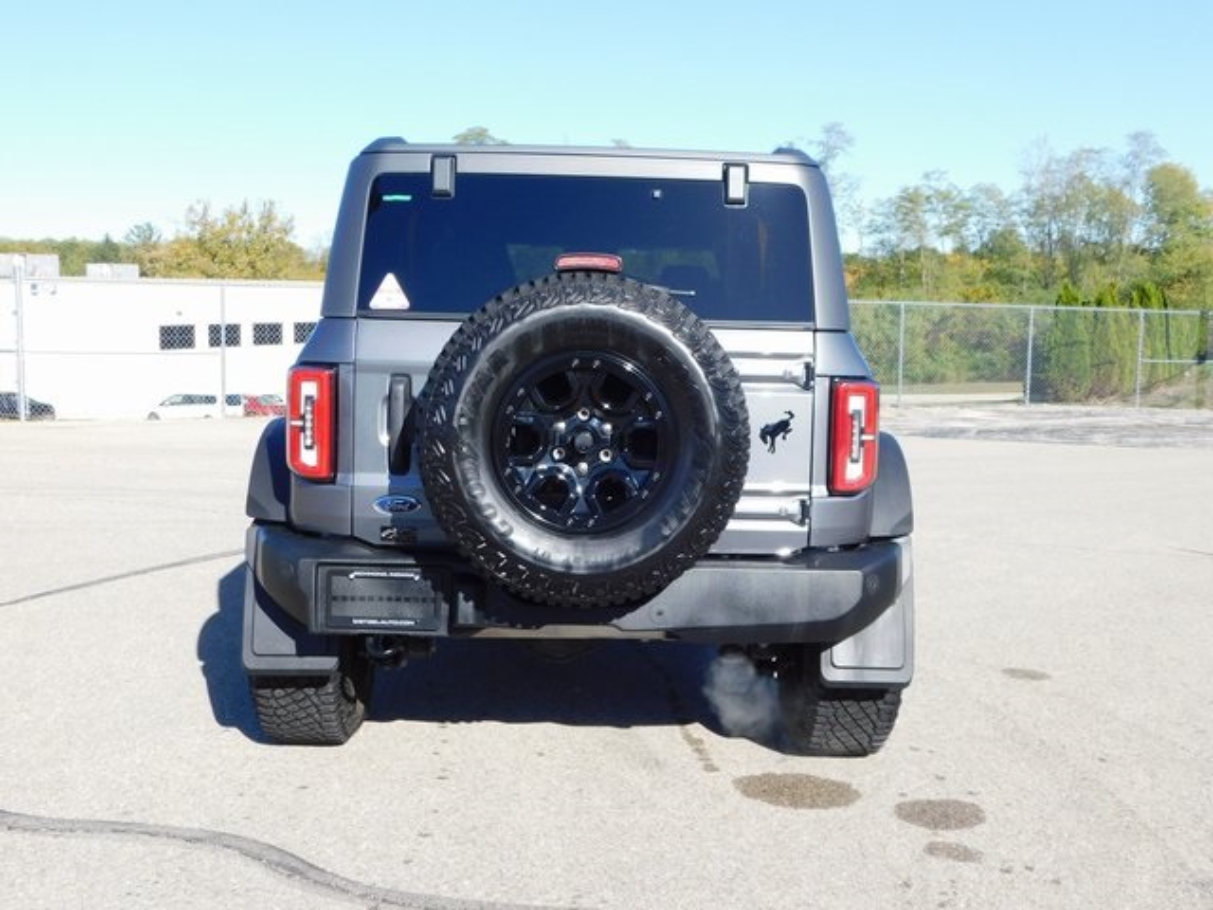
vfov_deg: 36.0
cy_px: 455
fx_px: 1402
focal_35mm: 40
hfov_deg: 46.8
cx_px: 606
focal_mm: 7.1
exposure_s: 1/800
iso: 125
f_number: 3.6
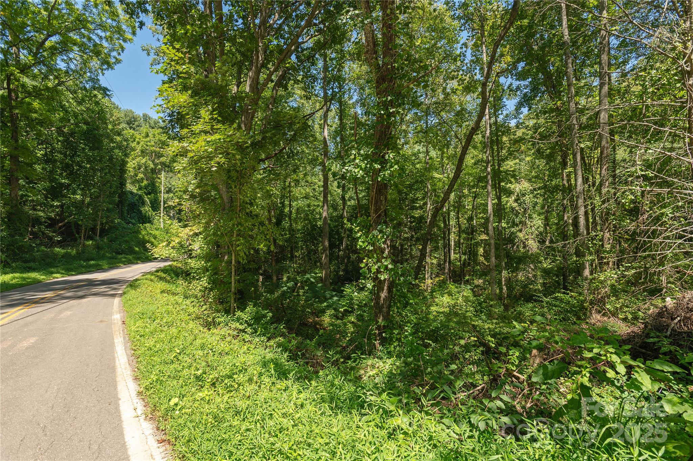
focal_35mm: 17
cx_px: 346
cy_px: 230
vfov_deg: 70.3
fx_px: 327
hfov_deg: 93.3
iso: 320
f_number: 8
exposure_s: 1/400
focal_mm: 17
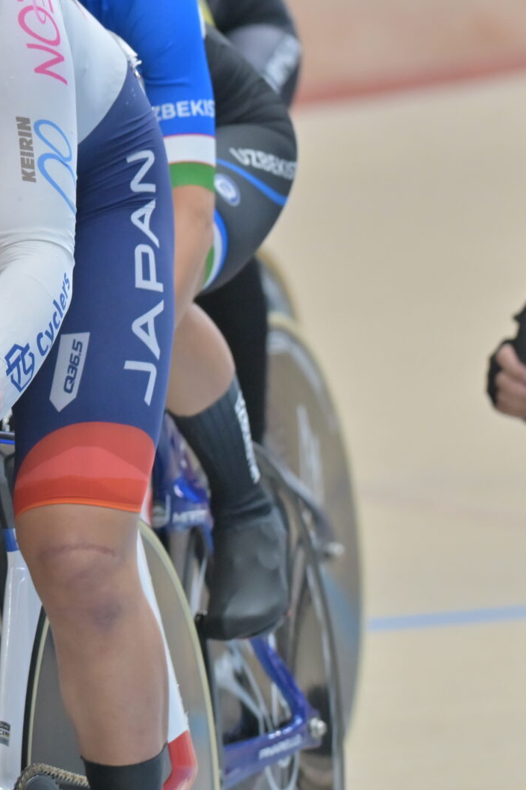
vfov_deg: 3.6
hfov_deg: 2.4
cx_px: -32
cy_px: 314
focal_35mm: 579
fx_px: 12693
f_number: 6.3
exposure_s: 1/400
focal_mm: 240
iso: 1600
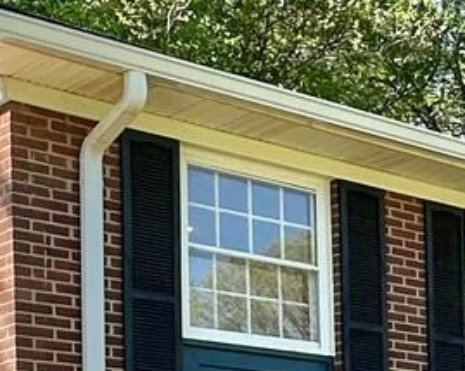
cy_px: 533
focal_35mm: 104
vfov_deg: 14.0
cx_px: 863
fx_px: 1431
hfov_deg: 15.6
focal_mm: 2.22
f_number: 2.2
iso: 40
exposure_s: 1/500
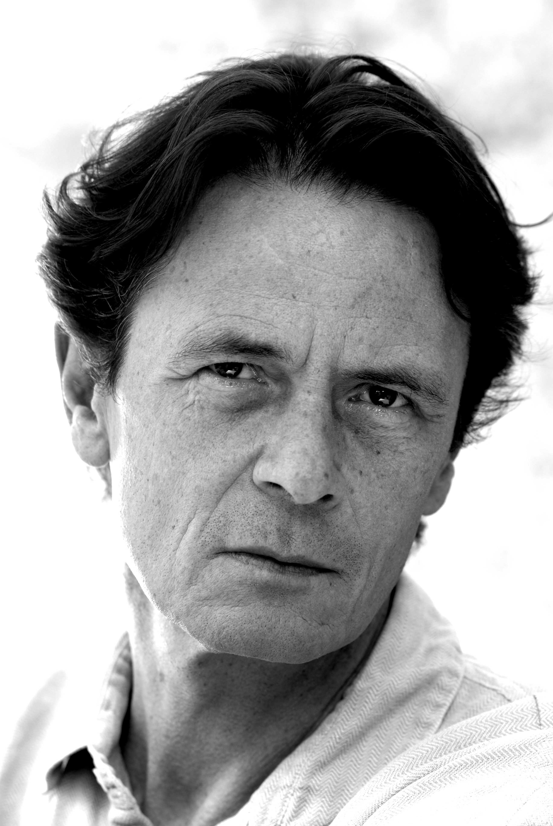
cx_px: 276
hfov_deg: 9.2
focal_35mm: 150
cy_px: 413
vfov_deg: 13.7
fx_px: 3446
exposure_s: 1/100
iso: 100
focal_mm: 100
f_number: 3.5
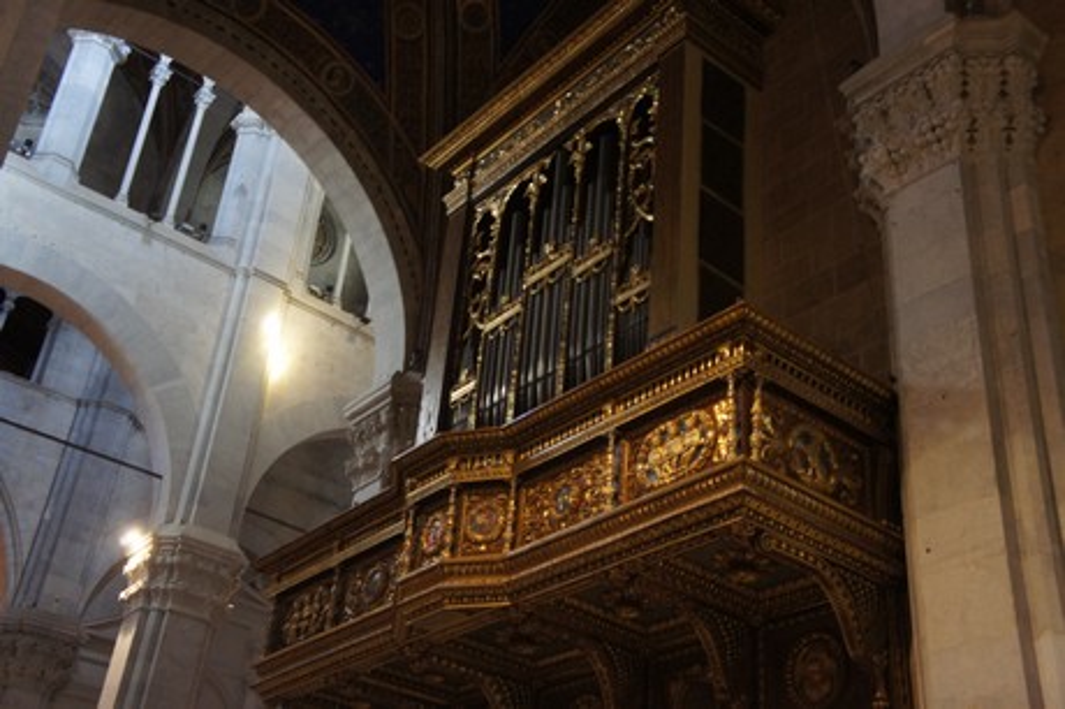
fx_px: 1242
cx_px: 532
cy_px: 354
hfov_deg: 46.4
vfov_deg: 31.8
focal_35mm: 42
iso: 1600
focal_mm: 28
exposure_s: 1/15
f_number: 4
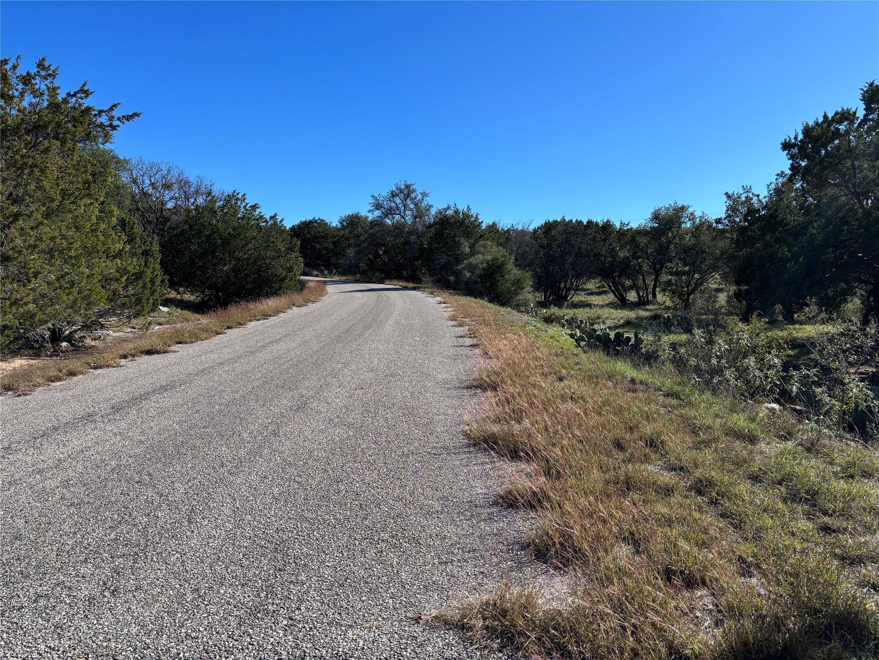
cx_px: 440
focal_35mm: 26
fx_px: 660
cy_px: 330
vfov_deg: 53.1
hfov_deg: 67.3
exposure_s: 1/2857
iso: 50
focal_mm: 5.96
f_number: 1.6
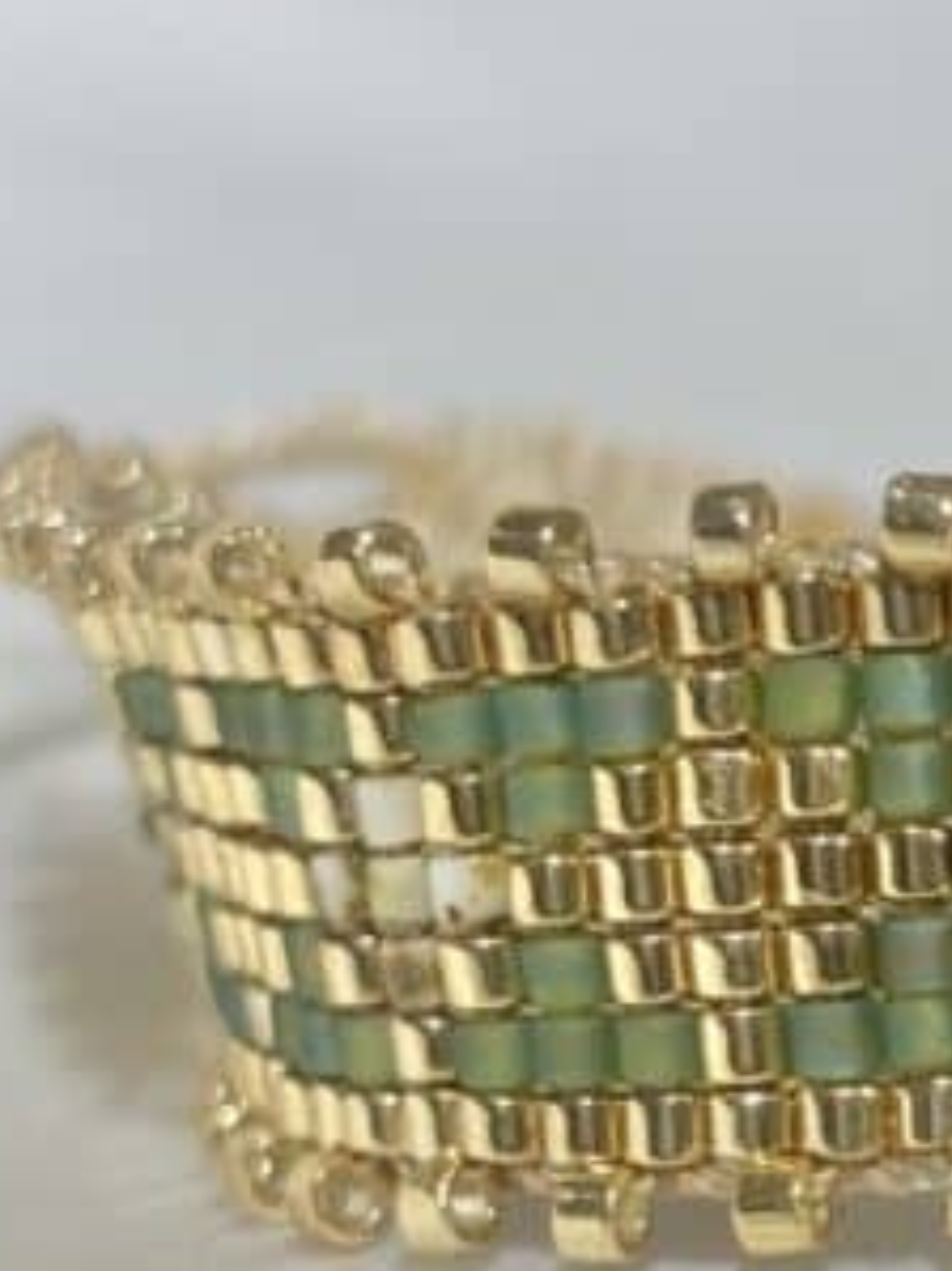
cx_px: 1373
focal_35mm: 178
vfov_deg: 11.0
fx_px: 6532
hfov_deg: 8.2
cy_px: 1241
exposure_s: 1/244
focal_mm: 5.96
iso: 32
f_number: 1.6
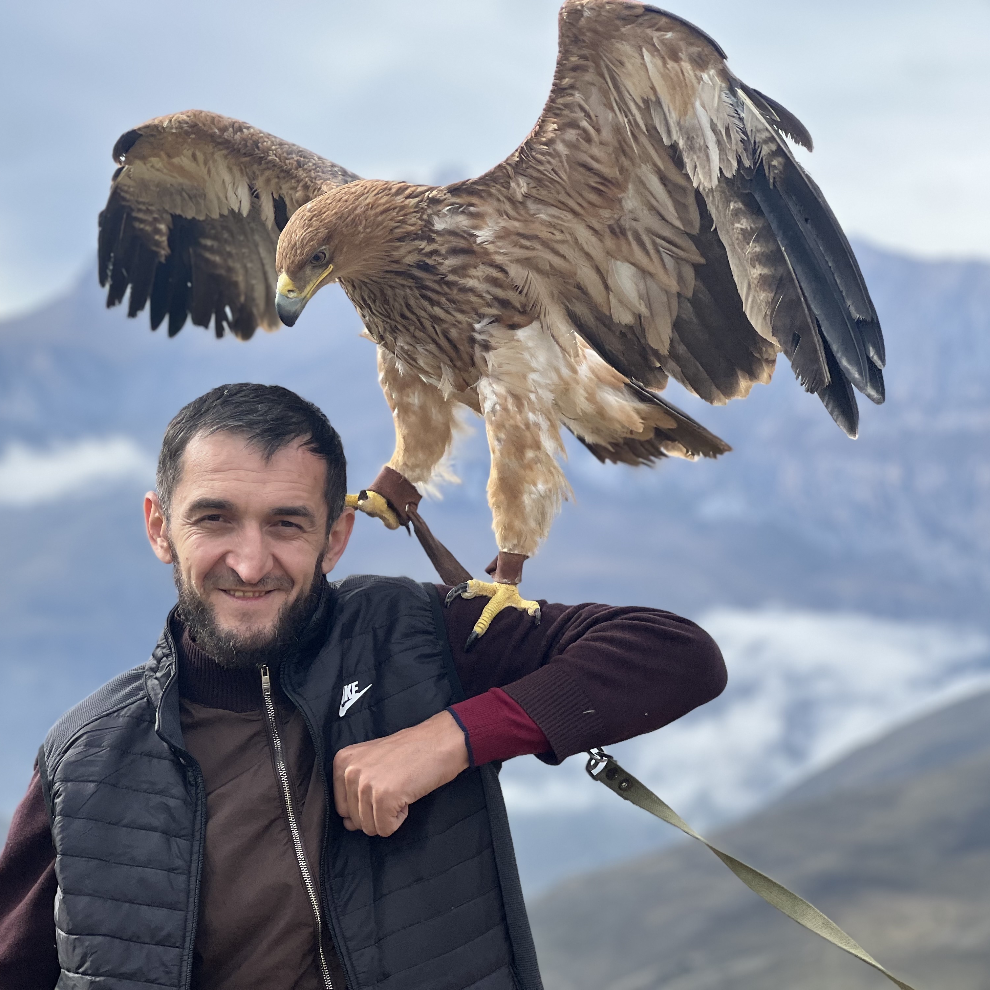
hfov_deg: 19.0
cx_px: 358
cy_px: 494
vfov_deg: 19.1
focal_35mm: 91
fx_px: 2944
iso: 32
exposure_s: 1/381
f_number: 2.8
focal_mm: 9
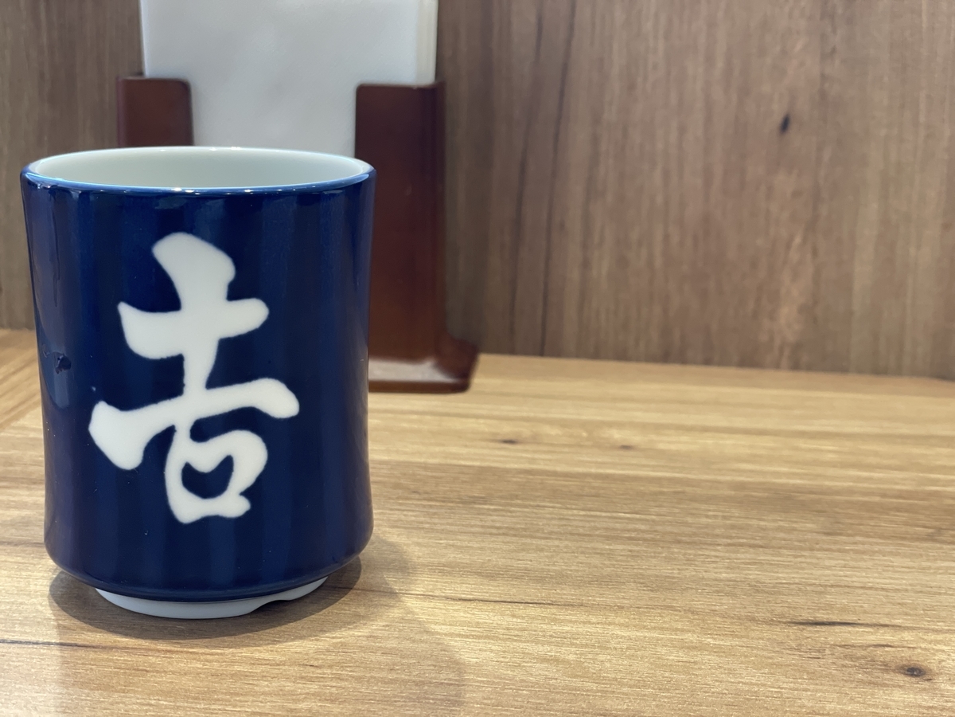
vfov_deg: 28.0
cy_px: 358
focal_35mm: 52
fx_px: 1435
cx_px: 478
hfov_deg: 36.8
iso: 160
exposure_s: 1/60
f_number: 2
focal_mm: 6
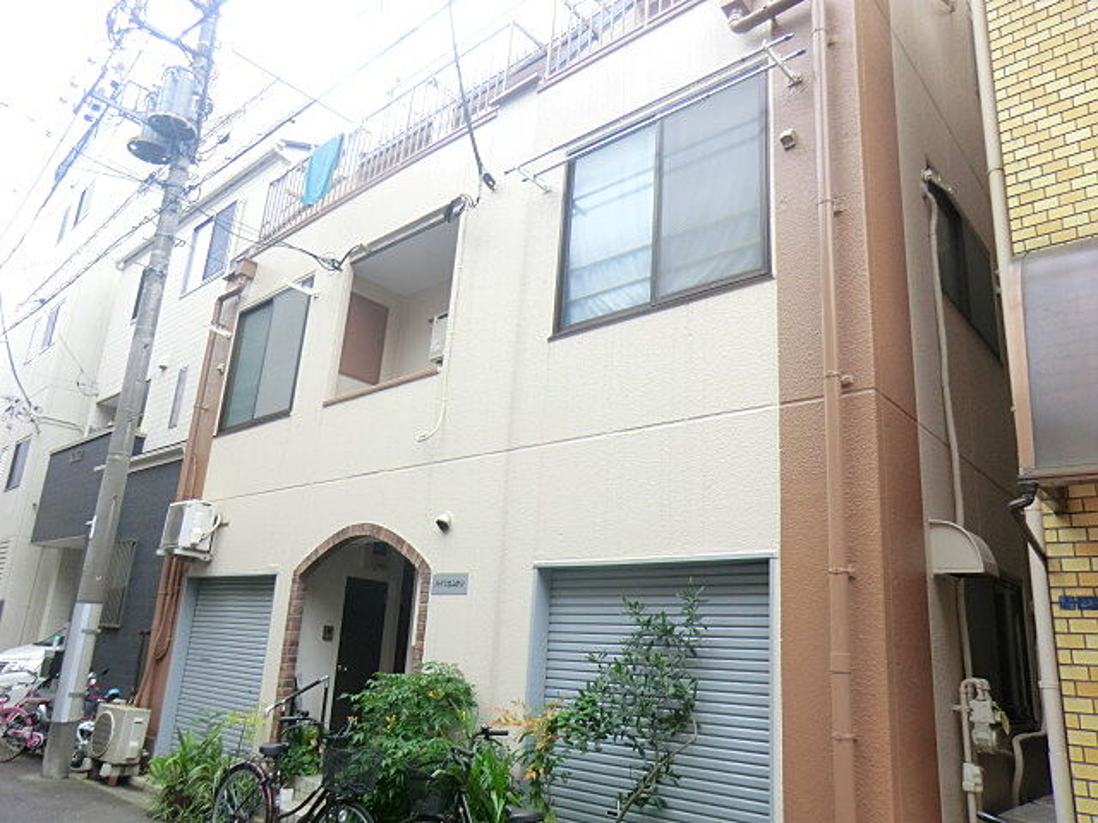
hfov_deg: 71.6
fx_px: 761
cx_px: 549
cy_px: 412
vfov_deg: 56.8
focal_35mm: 24
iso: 80
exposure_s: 1/60
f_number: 3.2
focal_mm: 4.3
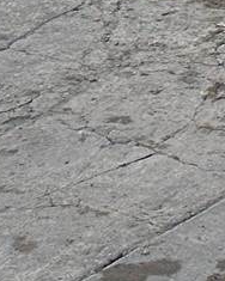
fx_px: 1698
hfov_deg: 6.9
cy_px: -606
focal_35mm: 204
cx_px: 656
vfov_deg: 7.9
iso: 80
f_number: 1.78
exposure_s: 1/745
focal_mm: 6.86
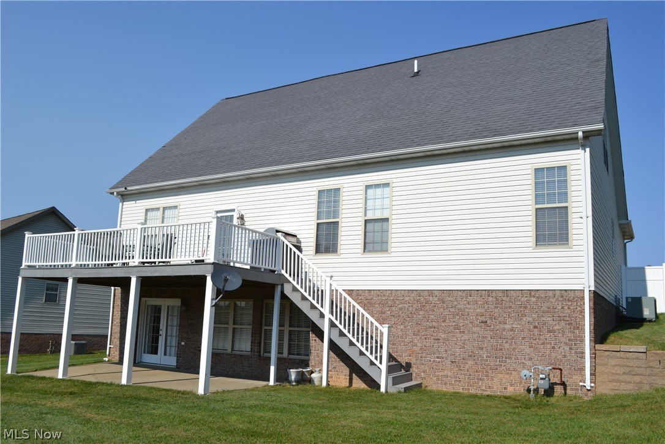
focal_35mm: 30
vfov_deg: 43.6
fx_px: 554
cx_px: 332
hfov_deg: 61.9
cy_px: 222
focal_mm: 20
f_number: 9
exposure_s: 1/320
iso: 100
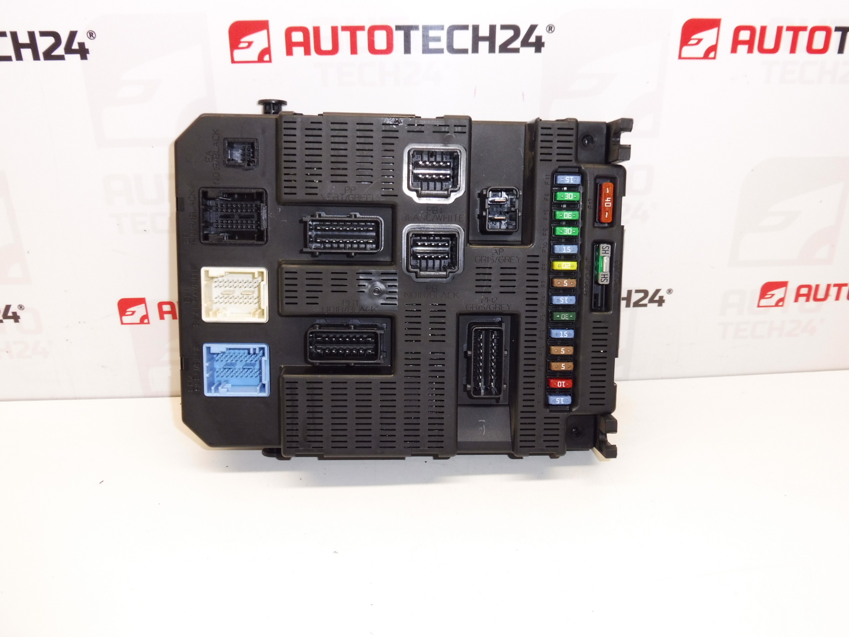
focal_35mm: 30
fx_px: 736
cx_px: 424
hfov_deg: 60.0
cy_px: 318
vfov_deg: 46.8
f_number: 4
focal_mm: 5.4
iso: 200
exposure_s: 1/60
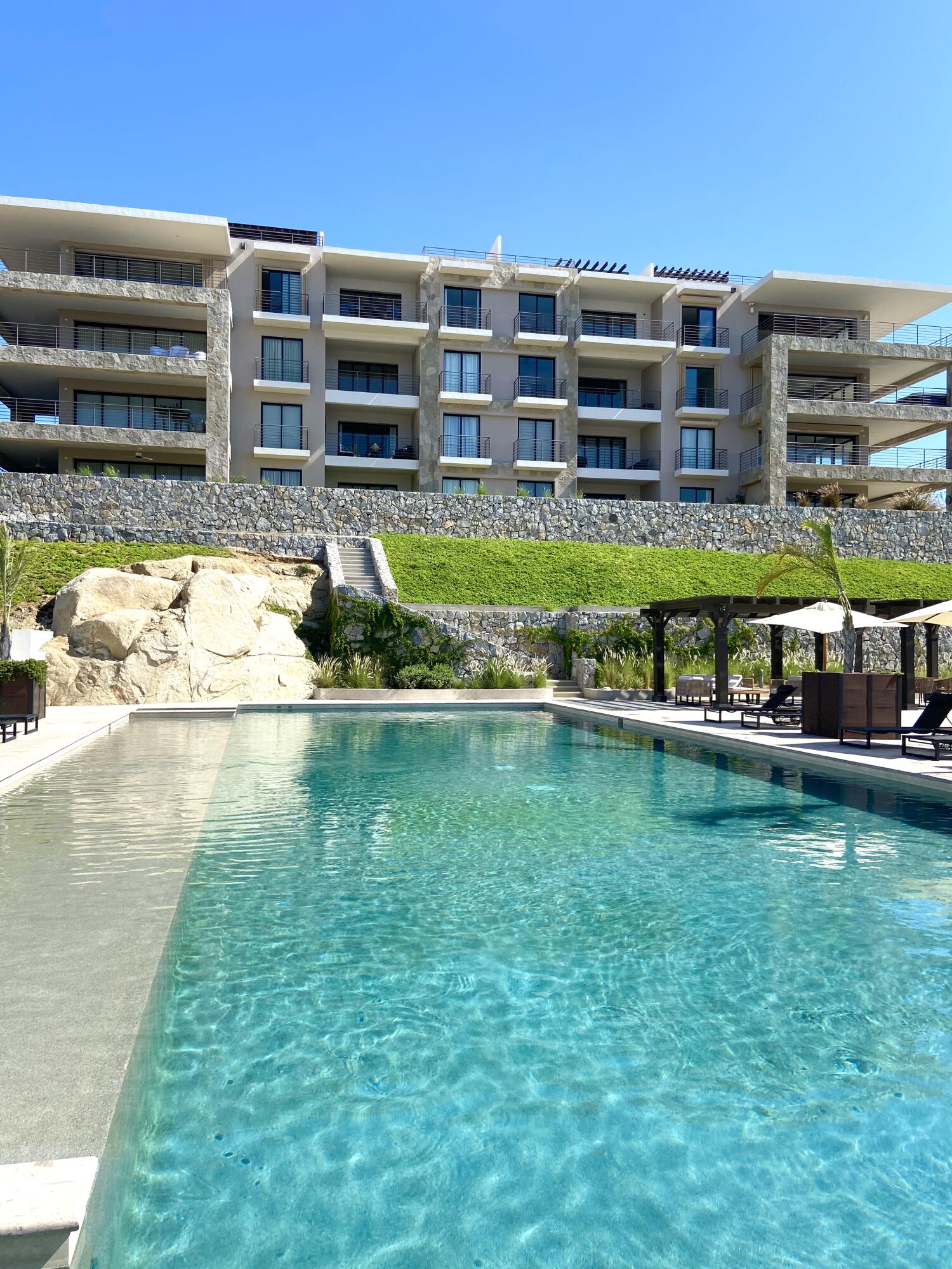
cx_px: 476
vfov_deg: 67.3
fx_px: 953
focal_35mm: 26
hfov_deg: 53.1
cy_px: 634
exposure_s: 1/2463
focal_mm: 4.25
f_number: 1.8
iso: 32
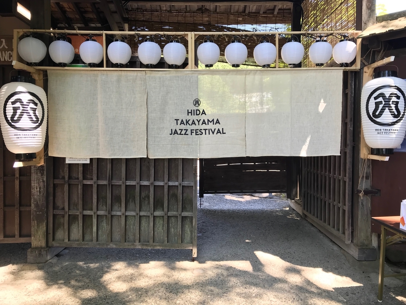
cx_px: 203
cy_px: 152
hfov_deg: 63.4
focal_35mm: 28
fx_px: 328
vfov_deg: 49.7
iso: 25
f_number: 1.8
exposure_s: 1/120
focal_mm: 3.99
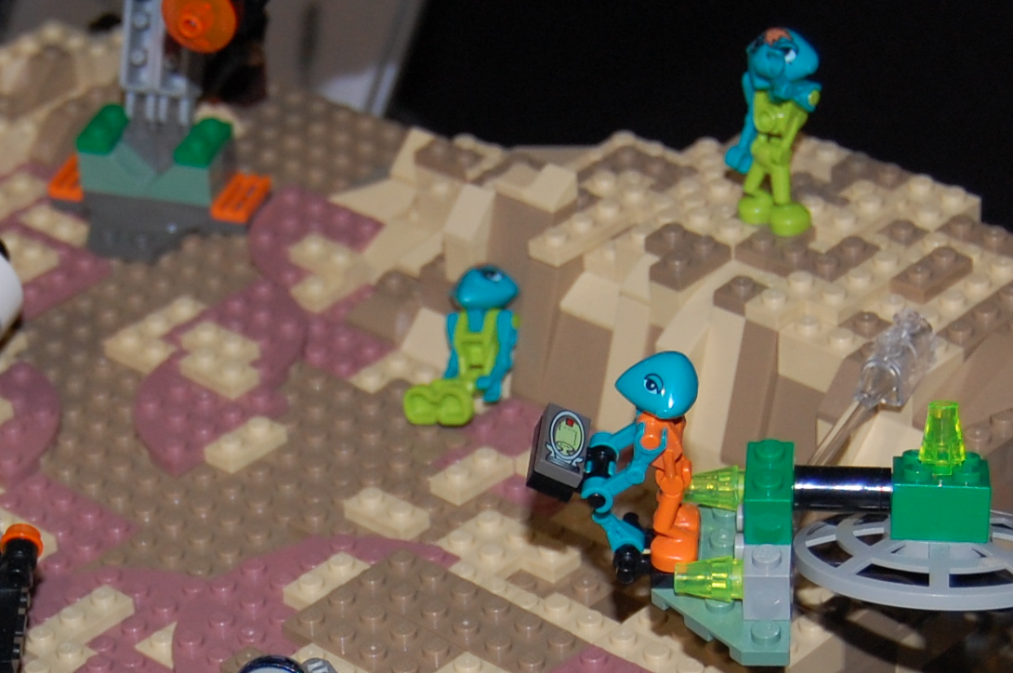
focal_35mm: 128
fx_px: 3608
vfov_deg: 10.6
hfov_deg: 15.9
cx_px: 186
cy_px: 690
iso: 400
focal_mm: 31
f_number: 4.5
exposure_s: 1/60
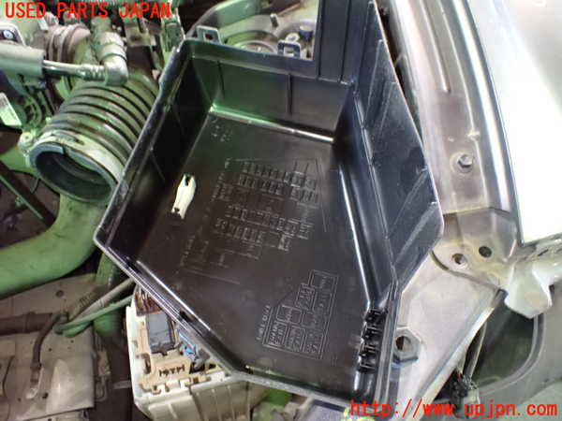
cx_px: 281
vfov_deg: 46.8
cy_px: 210
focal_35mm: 30
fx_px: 487
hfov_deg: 60.0
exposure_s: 1/30
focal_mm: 5.4
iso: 1600
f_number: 2.3
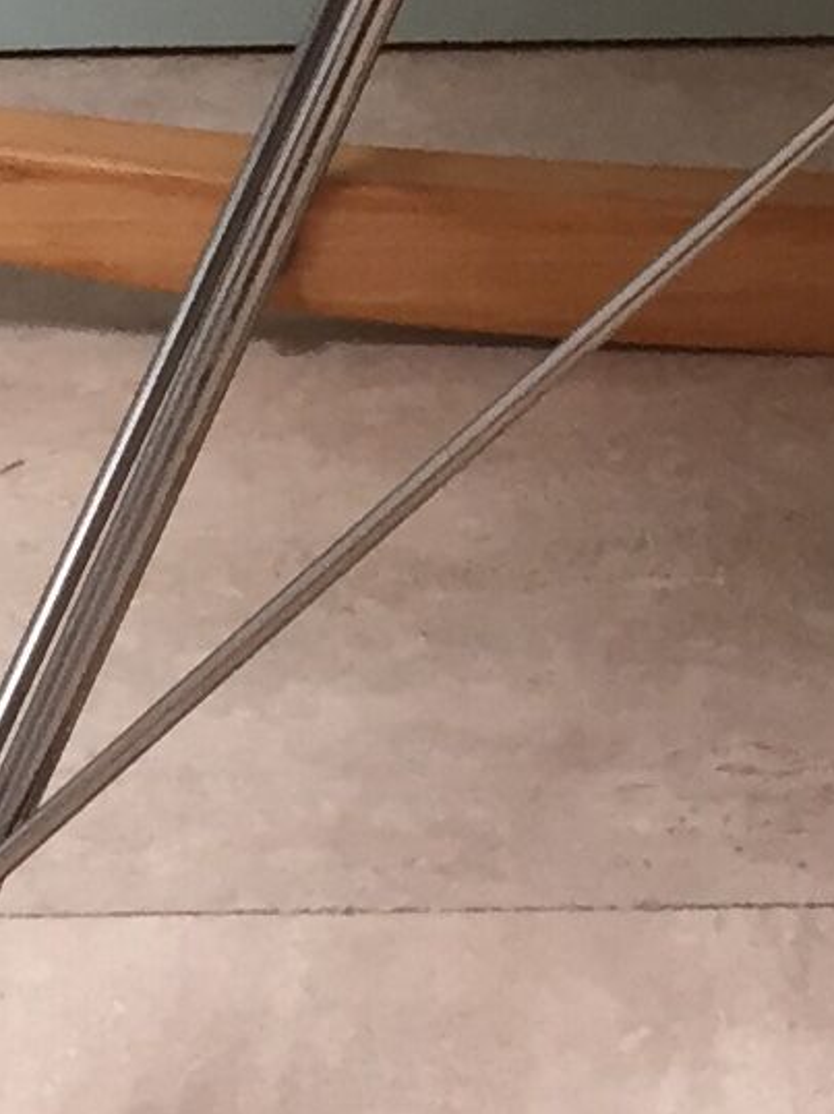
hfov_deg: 8.4
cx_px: 809
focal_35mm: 176
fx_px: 5658
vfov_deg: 10.7
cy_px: -735
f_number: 2.2
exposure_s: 1/33
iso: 32
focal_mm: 4.15
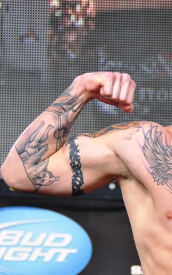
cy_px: 137
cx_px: 216
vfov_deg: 7.1
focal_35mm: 294
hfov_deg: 4.5
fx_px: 2201
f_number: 5.3
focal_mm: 120
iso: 200
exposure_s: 1/320
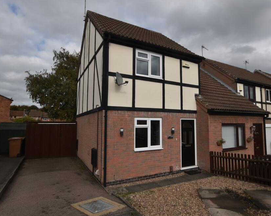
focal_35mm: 21
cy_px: 109
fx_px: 168
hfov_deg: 77.4
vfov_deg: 65.5
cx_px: 150
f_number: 8
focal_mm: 12
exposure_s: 1/250
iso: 100
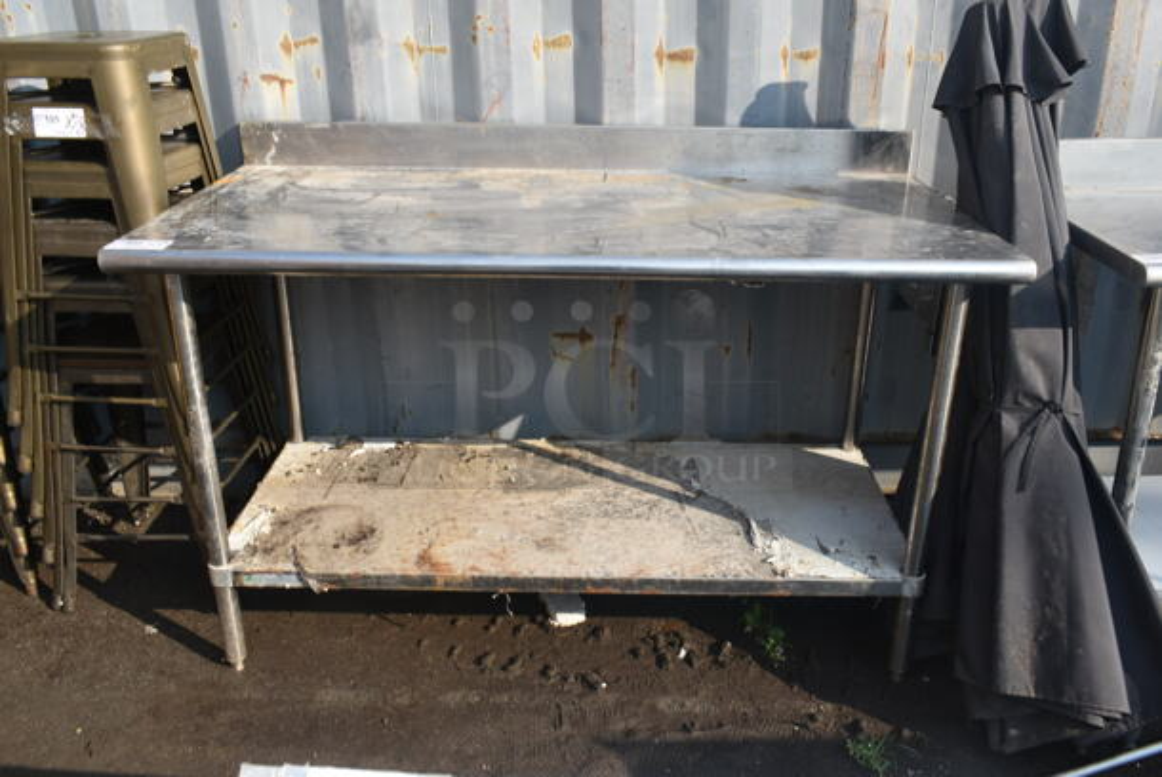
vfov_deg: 43.7
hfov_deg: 61.9
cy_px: 388
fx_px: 969
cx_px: 581
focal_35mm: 30
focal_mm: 20
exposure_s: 1/125
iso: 100
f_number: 8
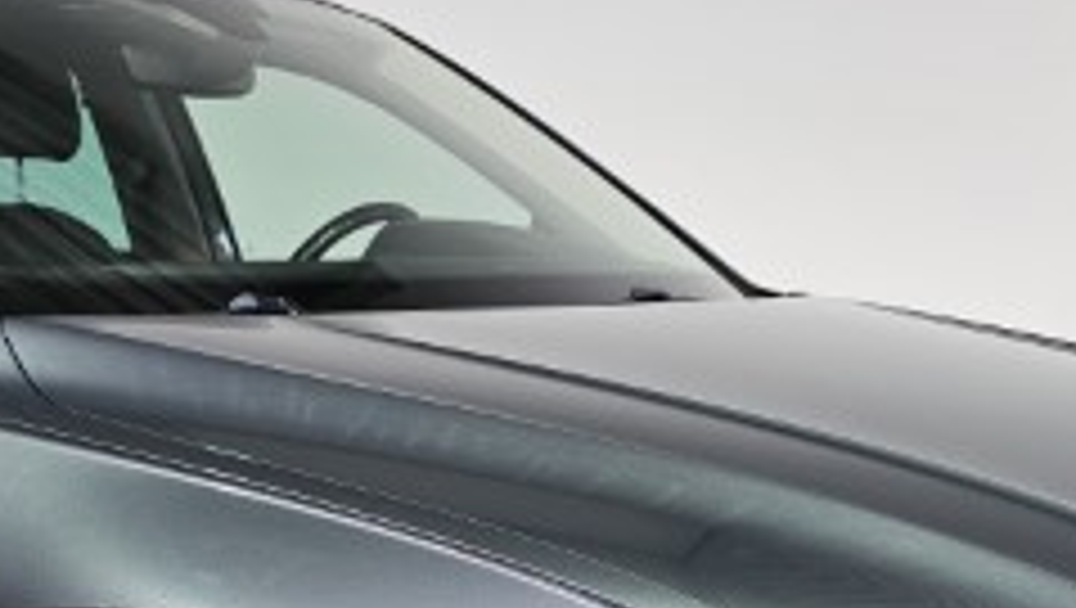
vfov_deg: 16.9
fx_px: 1914
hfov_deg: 31.0
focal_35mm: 67
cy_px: 802
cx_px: 311
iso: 100
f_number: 1.7
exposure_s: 1/180
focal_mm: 6.3
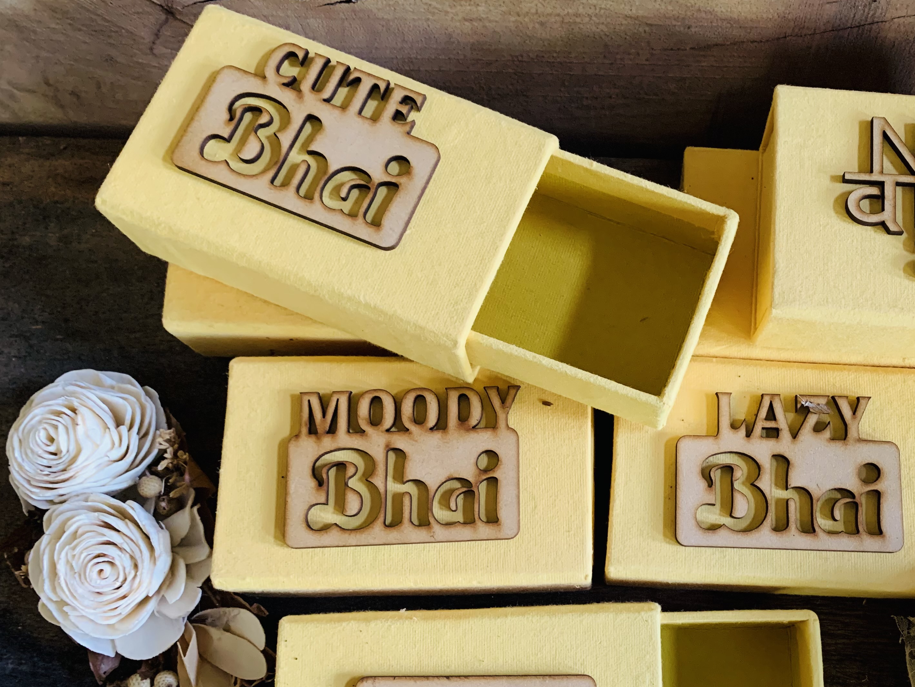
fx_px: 978
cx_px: 651
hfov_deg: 48.8
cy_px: 400
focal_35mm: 37
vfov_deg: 38.6
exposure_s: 1/51
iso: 400
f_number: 1.8
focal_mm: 4.25
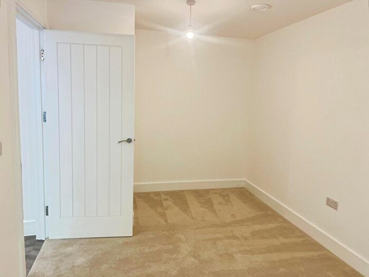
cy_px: 138
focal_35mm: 26
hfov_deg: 67.3
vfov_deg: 53.1
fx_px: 277
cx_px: 184
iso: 125
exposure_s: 1/100
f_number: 1.6
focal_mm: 5.1
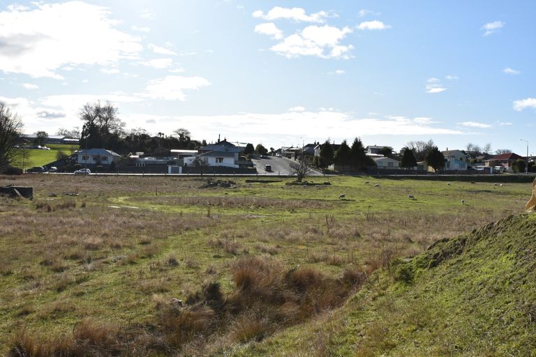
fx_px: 536
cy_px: 178
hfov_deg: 53.1
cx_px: 268
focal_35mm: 36
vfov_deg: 36.9
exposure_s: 1/500
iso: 200
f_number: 11
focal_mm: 24
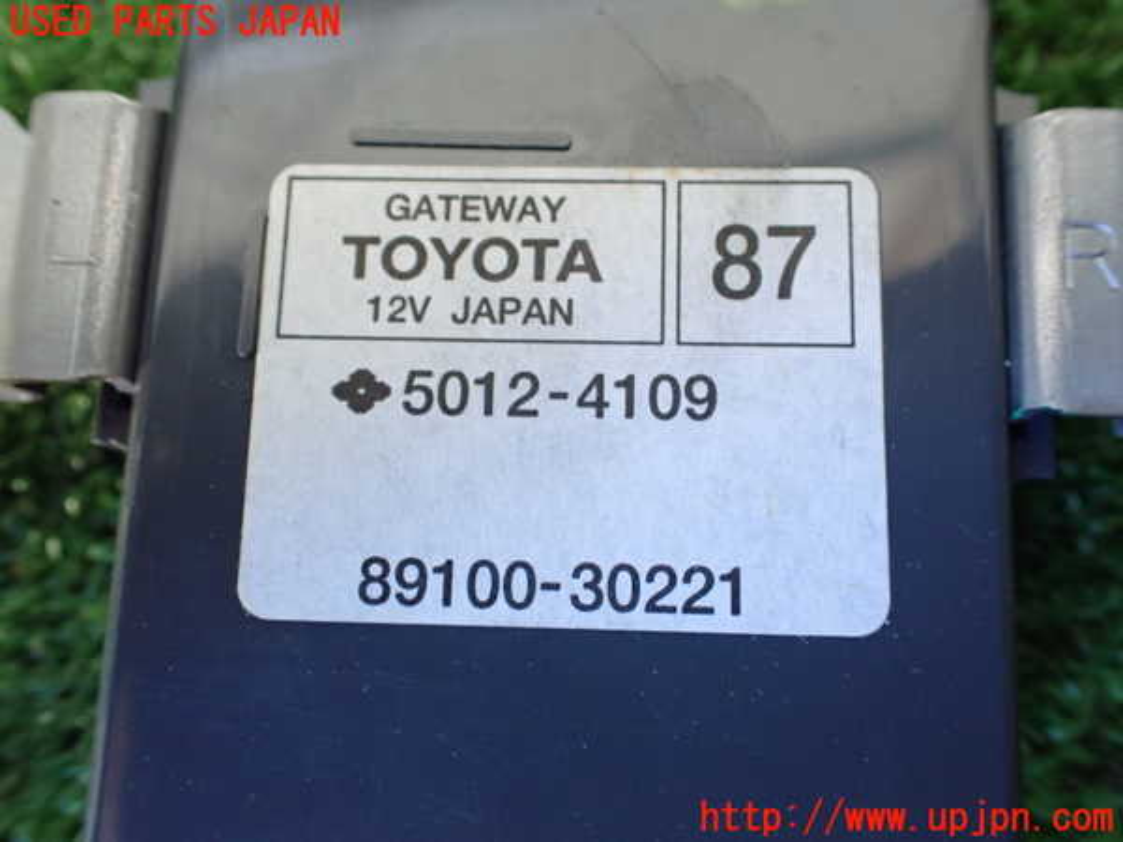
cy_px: 421
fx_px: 973
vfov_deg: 46.8
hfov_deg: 60.0
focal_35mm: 30
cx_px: 562
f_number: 2.3
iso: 800
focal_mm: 5.4
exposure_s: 1/80
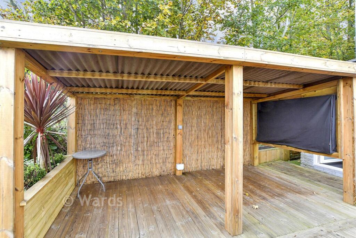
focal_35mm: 15
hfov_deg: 100.4
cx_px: 178
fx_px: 148
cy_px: 119
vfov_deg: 77.3
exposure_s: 1/50
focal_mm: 10
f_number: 6.3
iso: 160
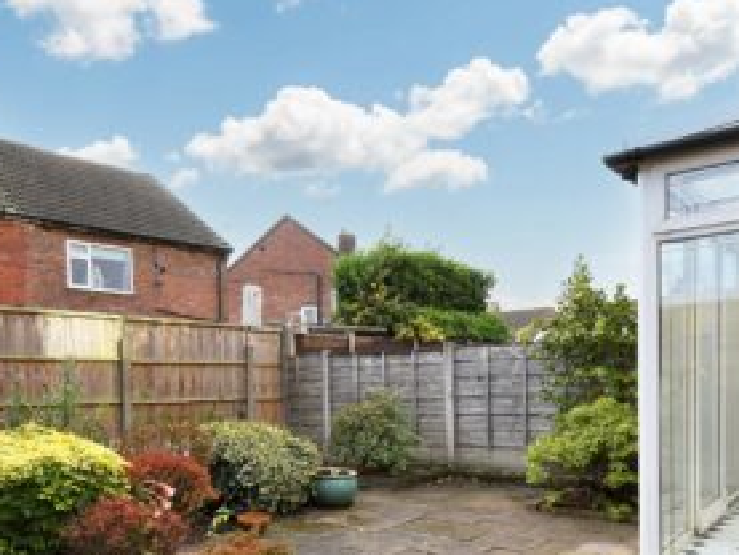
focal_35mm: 30
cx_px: 341
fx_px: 641
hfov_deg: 59.9
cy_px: 402
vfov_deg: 45.5
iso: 560
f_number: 9
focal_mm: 10
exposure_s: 1/320
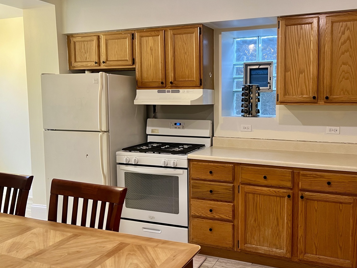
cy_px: 122
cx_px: 222
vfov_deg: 42.9
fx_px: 340
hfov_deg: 54.8
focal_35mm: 33
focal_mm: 5.7
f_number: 1.5
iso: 125
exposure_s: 1/60
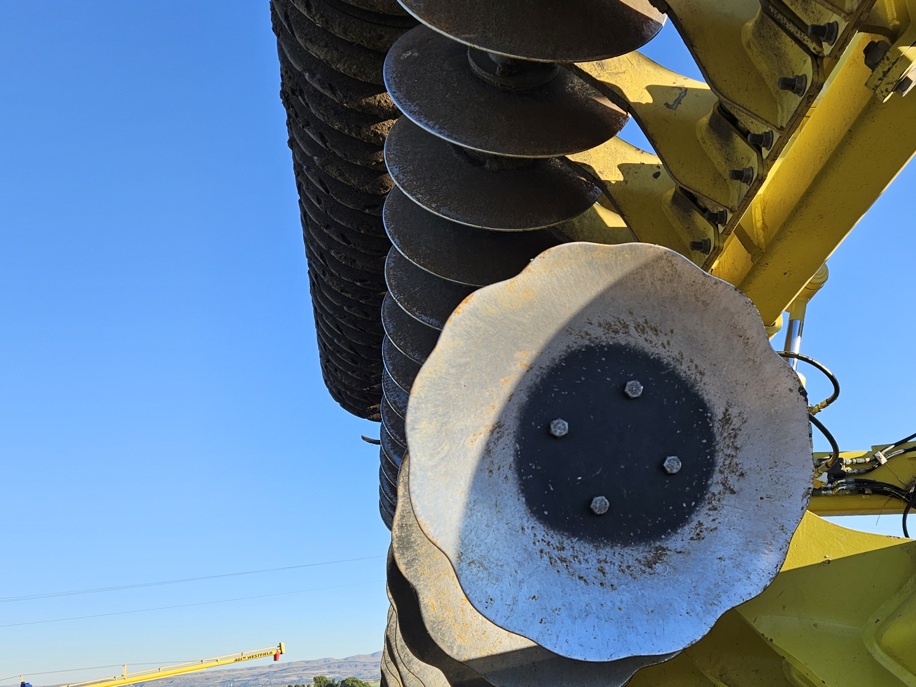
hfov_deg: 47.5
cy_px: 392
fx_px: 1006
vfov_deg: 37.7
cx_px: 662
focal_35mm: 38
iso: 25
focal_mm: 5.4
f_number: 1.8
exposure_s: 1/703
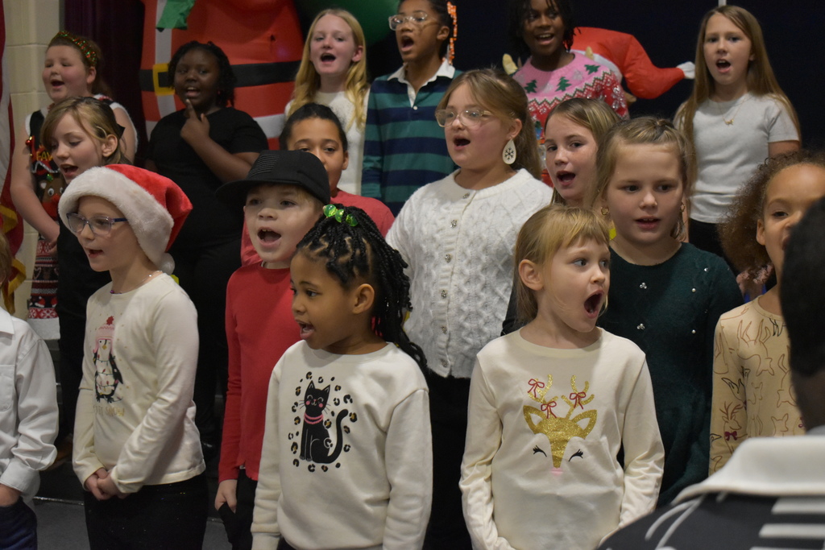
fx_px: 1444
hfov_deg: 31.9
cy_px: 275
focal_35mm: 63
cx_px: 412
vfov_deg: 21.6
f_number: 5
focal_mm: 42
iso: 2800
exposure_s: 1/125
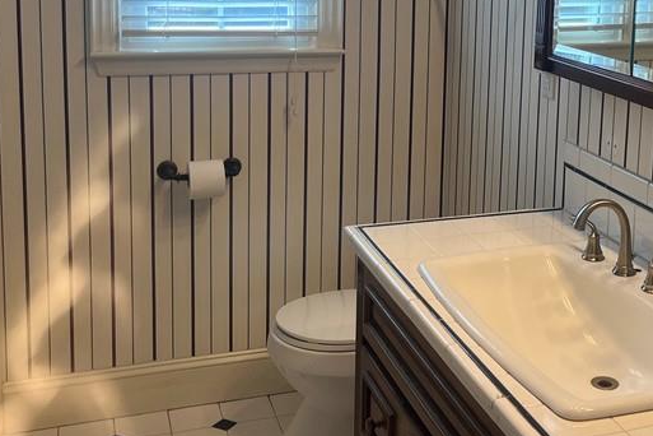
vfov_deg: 24.6
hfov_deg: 36.2
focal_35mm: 54
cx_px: 471
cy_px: 73
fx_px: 979
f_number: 1.6
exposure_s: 1/148
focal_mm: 5.1
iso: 50
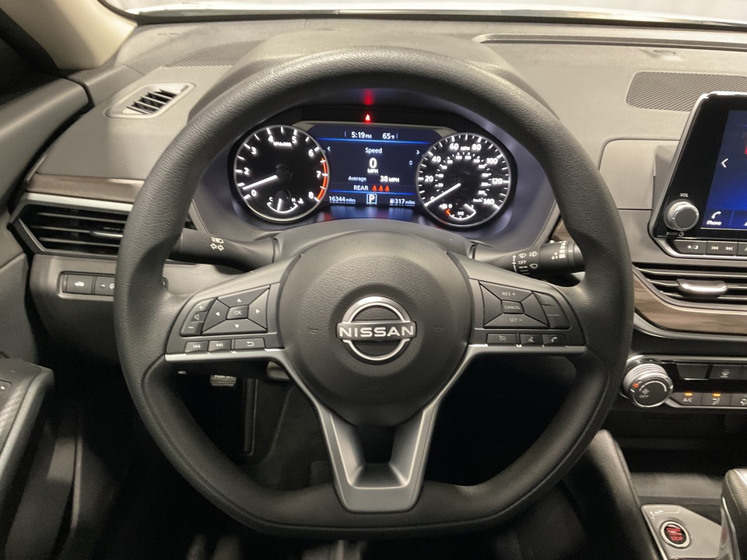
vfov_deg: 48.2
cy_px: 280
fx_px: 626
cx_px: 374
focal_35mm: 29
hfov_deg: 61.7
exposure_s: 1/25
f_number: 1.8
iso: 250
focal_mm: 3
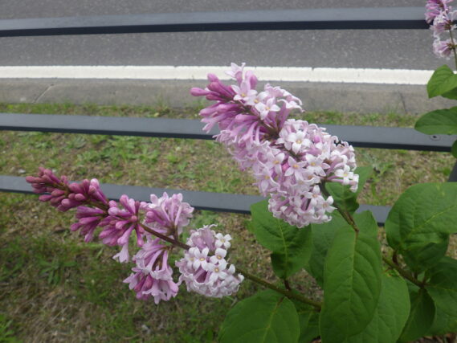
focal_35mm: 28
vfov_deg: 49.8
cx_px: 228
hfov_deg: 63.4
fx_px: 370
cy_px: 172
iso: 125
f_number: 4.2
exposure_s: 1/250
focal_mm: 5
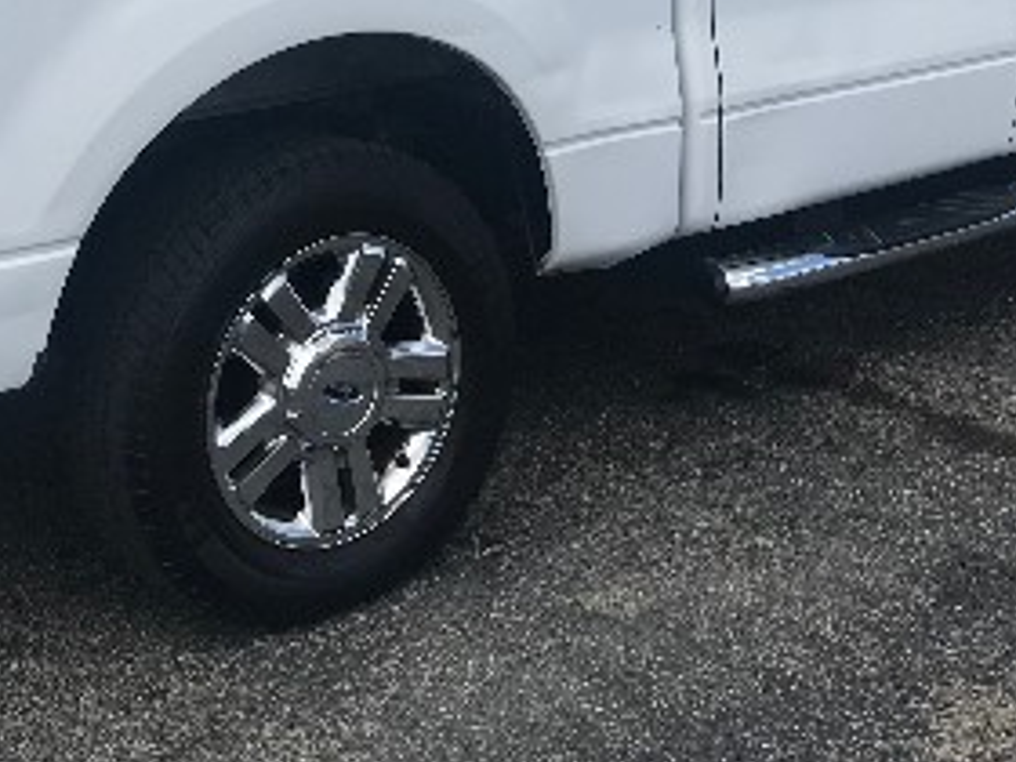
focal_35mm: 64
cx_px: 425
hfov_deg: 30.2
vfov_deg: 22.0
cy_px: -7
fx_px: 1878
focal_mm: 3.99
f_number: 1.8
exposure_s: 1/1916
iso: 20
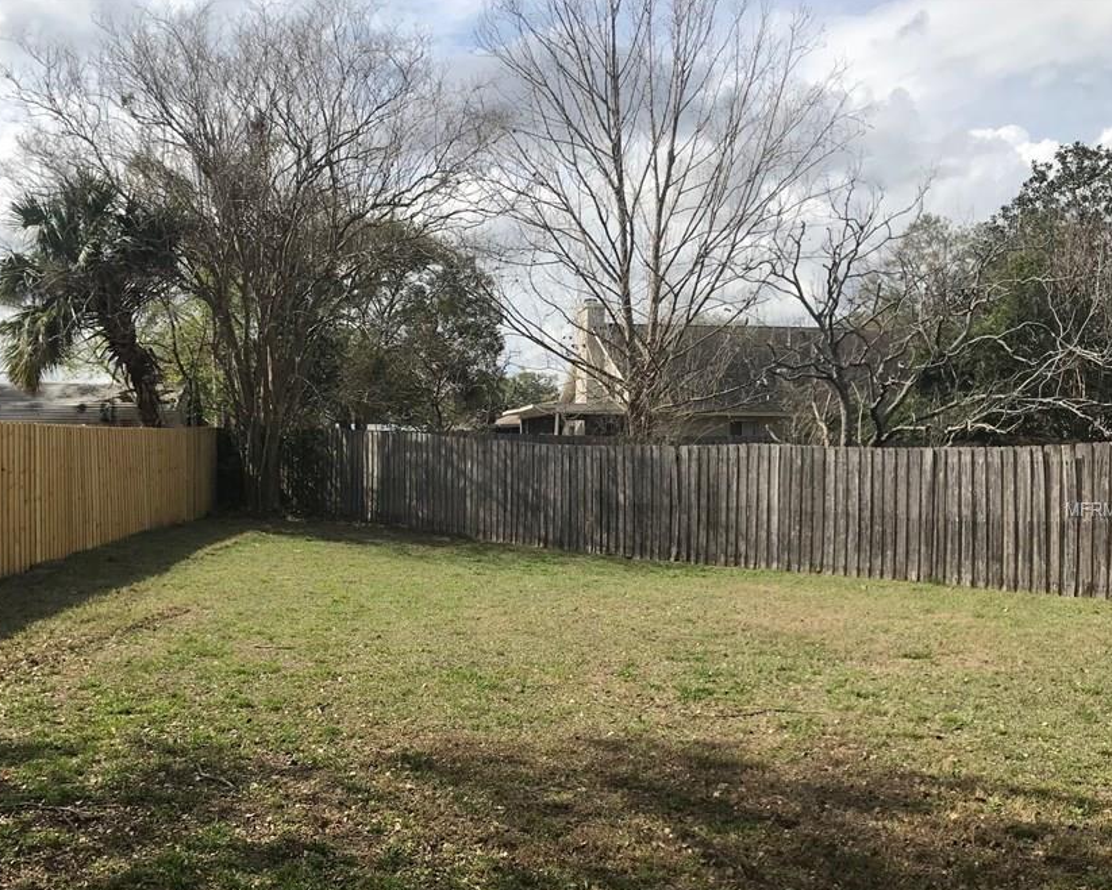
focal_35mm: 34
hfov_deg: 52.5
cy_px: 511
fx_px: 1119
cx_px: 455
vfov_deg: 43.3
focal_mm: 3.99
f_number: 1.8
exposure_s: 1/2660
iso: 20
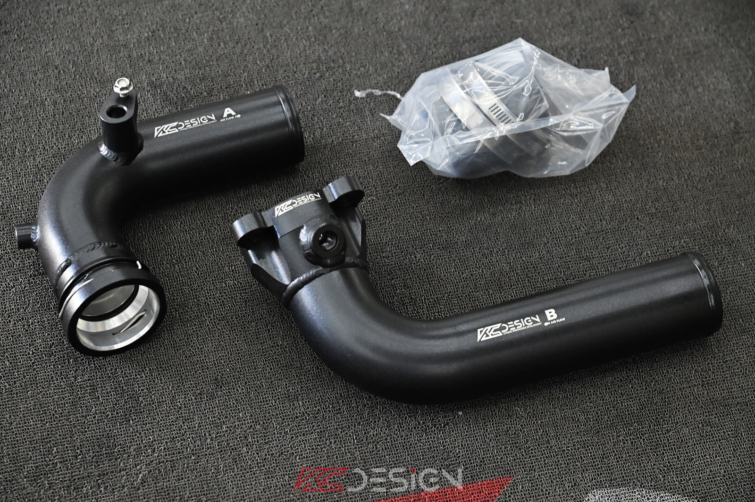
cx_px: 378
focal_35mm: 110
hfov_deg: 18.6
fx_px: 2305
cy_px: 251
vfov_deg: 12.4
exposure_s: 1/100
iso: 2000
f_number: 7.1
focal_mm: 110
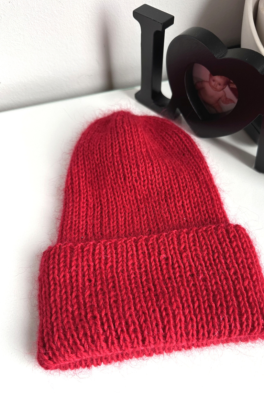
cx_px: 150
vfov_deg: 69.4
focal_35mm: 26
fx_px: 286
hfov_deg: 49.4
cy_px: 203
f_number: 1.78
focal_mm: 6.86
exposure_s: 1/60
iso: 320
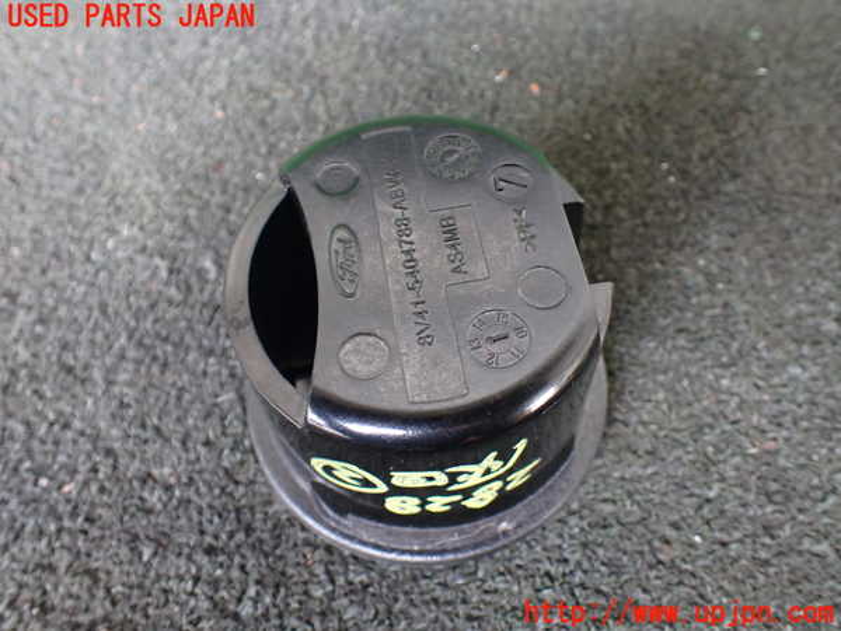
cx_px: 420
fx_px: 729
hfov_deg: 60.0
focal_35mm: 30
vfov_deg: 46.8
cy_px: 316
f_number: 2.3
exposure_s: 1/30
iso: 800
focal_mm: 5.4
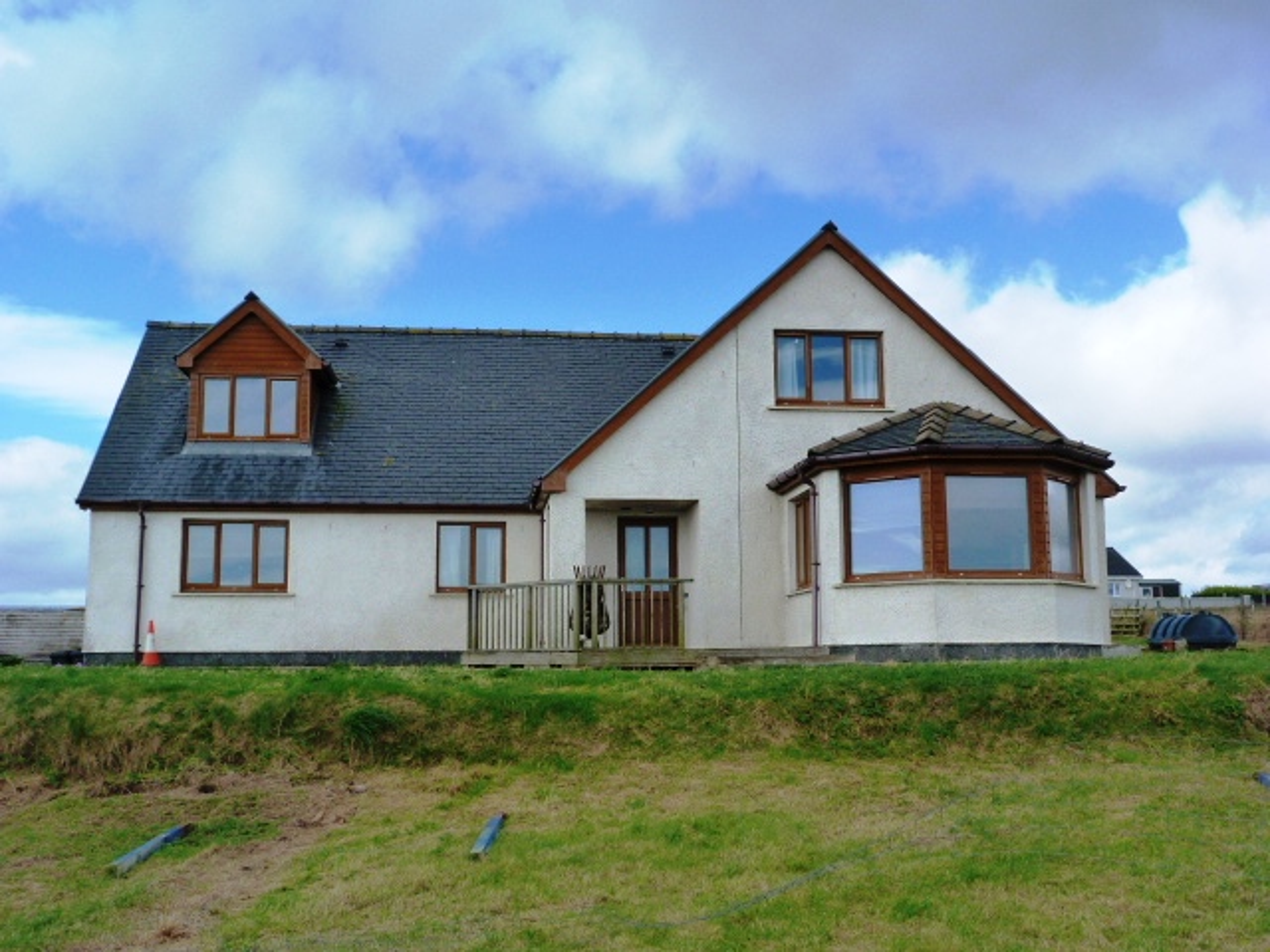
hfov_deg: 50.1
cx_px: 635
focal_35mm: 37
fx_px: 1357
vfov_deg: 38.7
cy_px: 476
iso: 125
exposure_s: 1/250
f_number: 5.6
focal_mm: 6.7
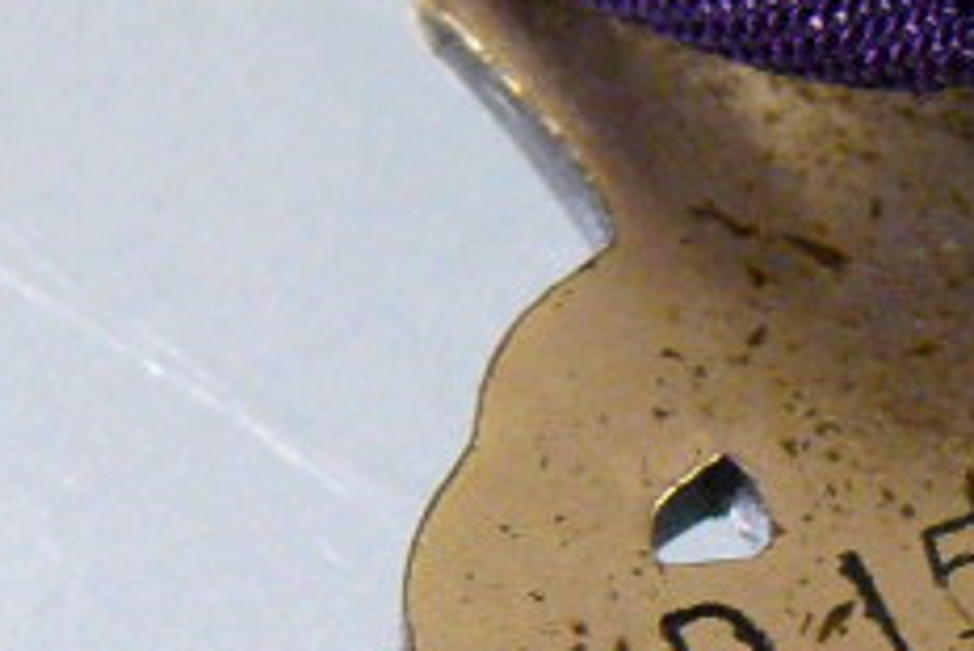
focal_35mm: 353
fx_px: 9556
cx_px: 1184
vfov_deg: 3.9
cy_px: 781
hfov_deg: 5.8
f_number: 3.4
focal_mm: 12.4
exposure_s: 1/15
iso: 400
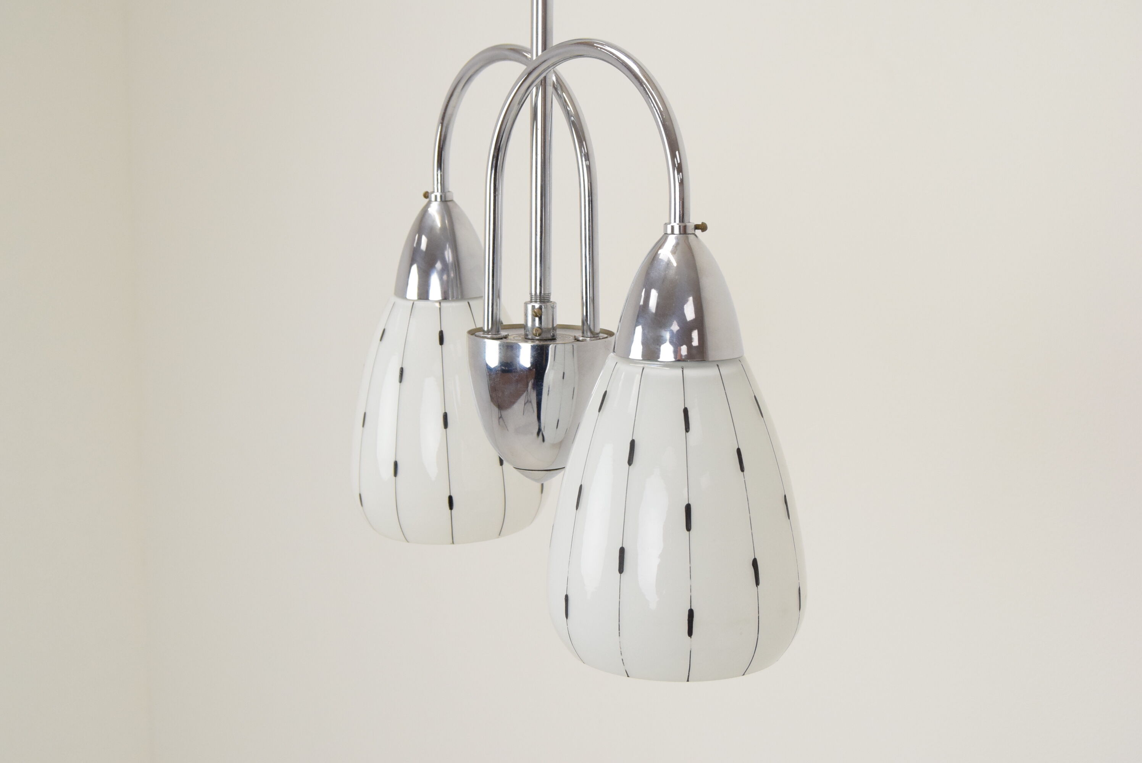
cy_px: 382
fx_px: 1619
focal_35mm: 51
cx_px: 571
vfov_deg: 26.5
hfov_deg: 38.9
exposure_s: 1/250
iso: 1600
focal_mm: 34
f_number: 8
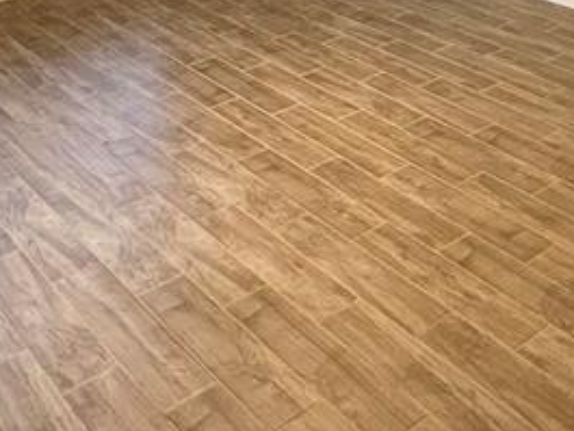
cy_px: -87
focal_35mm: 54
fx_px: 896
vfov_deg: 24.5
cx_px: 323
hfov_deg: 35.5
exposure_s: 1/60
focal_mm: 2.22
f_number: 2.2
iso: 500
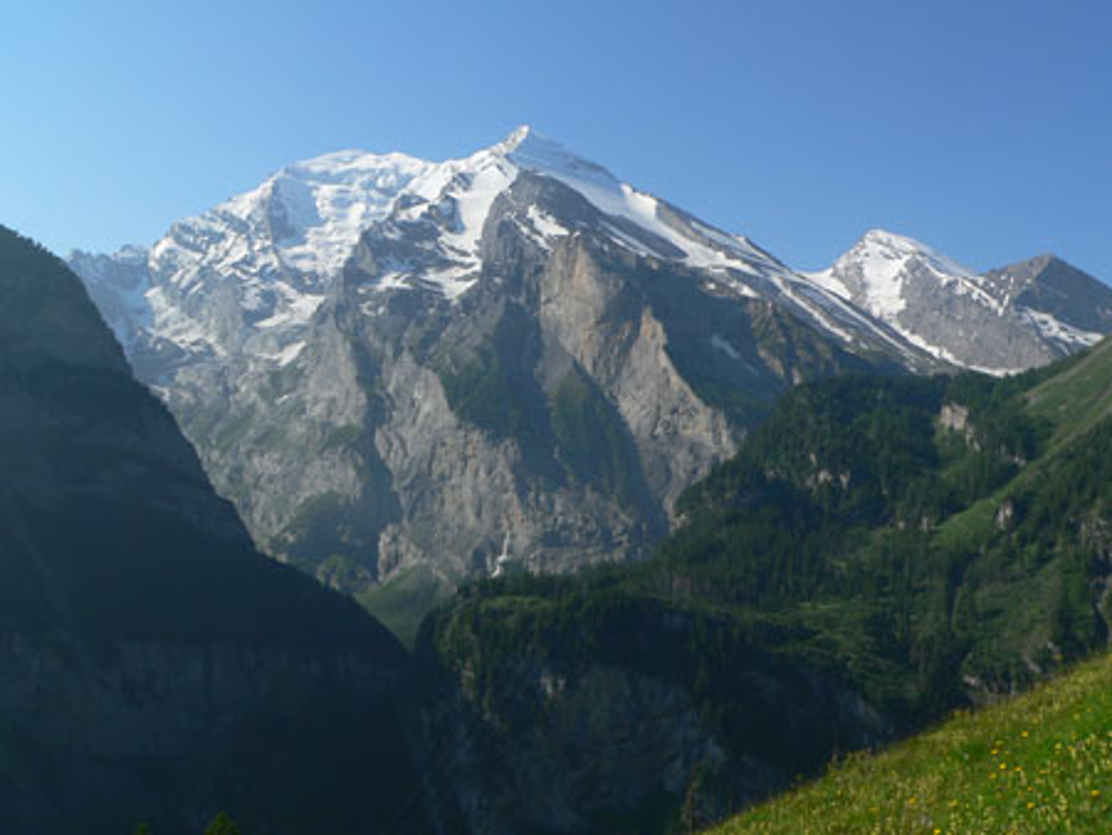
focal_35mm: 36
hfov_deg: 51.3
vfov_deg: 39.7
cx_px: 556
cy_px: 418
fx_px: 1157
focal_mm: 6
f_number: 5.2
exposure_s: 1/500
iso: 80
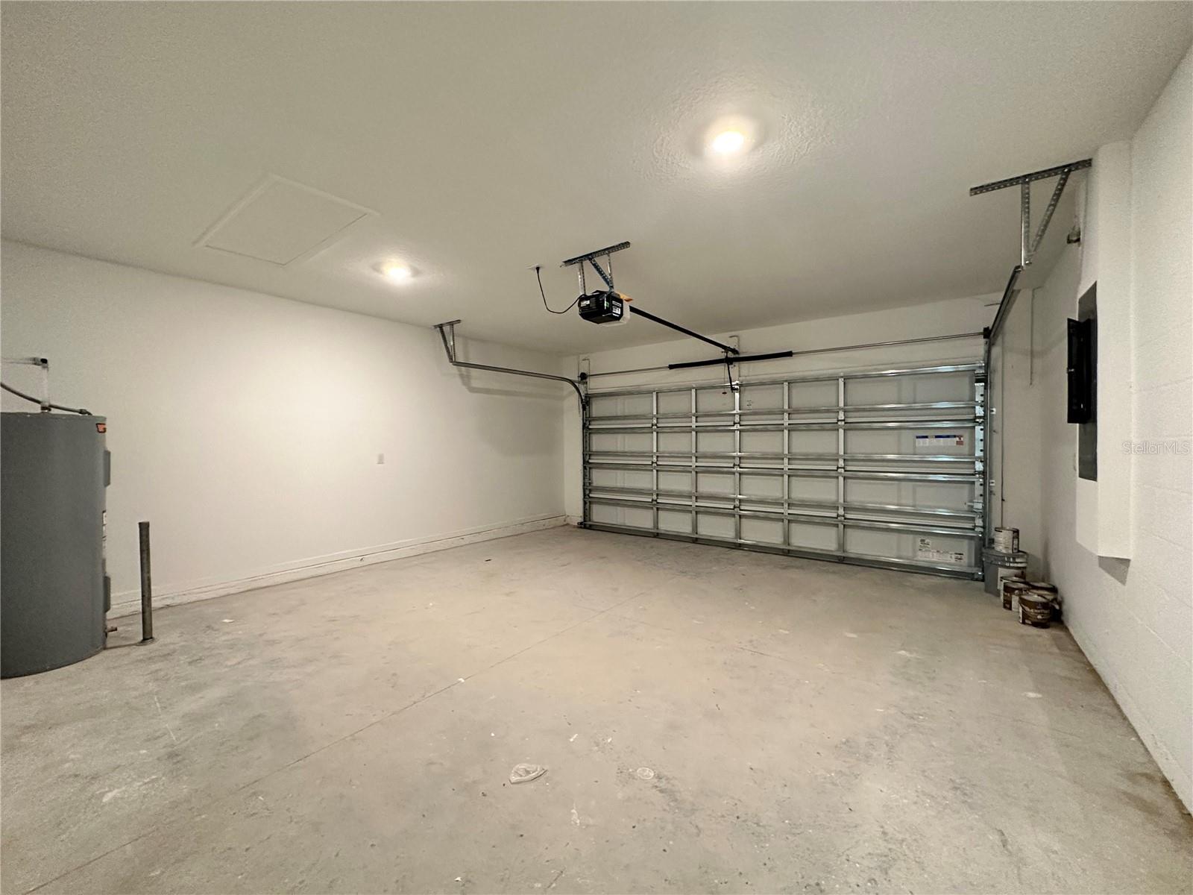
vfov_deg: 85.7
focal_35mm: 14
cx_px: 596
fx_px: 482
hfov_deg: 102.1
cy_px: 448
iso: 640
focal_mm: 2.22
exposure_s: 1/60
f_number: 2.2
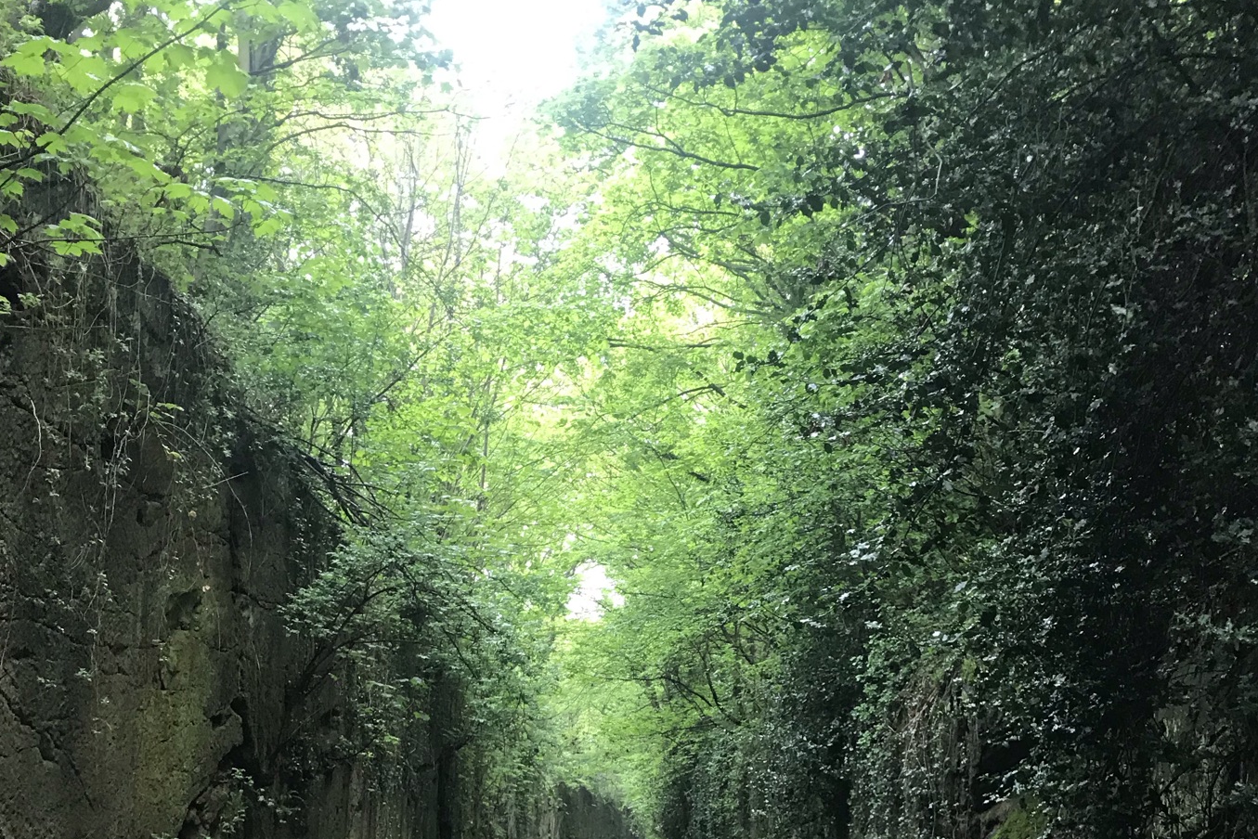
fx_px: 1538
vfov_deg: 29.5
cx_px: 691
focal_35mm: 44
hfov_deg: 44.4
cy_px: 718
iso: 40
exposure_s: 1/33
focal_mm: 3.99
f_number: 1.8
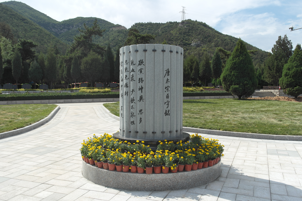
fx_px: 277
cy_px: 100
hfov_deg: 57.2
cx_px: 151
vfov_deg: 40.0
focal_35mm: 33
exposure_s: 1/250
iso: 100
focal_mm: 22
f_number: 7.1
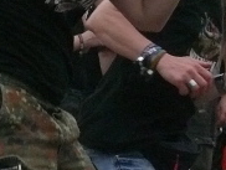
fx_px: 1255
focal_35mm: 192
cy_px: 82
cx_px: 195
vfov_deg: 7.8
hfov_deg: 10.2
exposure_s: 1/400
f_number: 6.3
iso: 400
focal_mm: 7.4
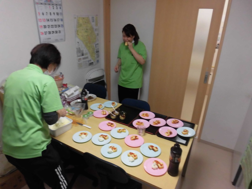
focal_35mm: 24
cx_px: 126
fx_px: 175
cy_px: 94
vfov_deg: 56.8
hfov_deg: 71.6
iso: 250
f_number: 3.1
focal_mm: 4.3
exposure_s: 1/50
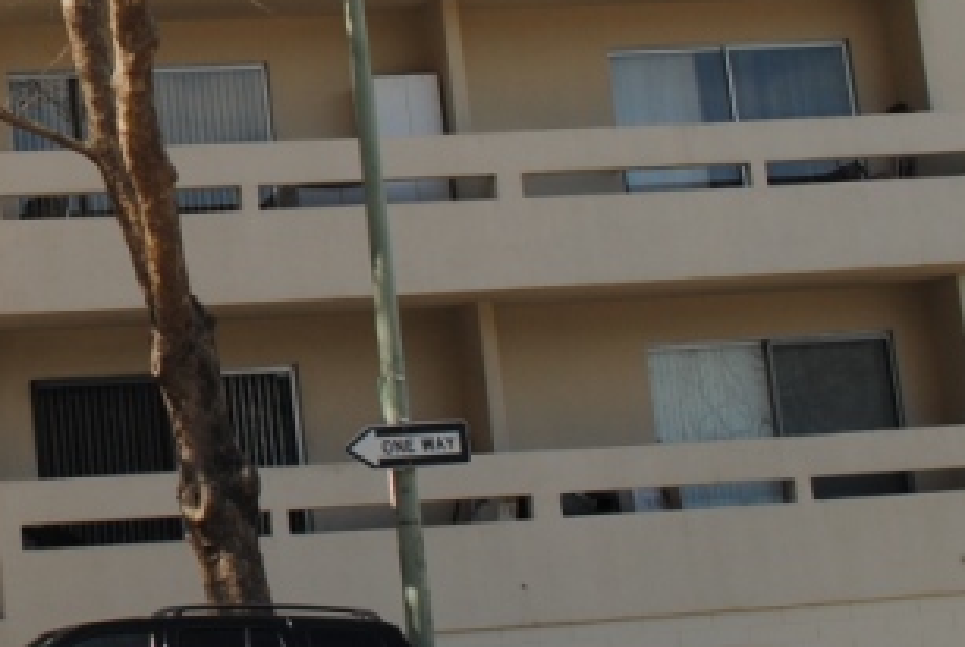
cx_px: -182
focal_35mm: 90
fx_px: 2417
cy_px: 27
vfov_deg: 15.0
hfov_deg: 21.1
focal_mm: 18
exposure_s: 1/160
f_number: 6.3
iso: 100
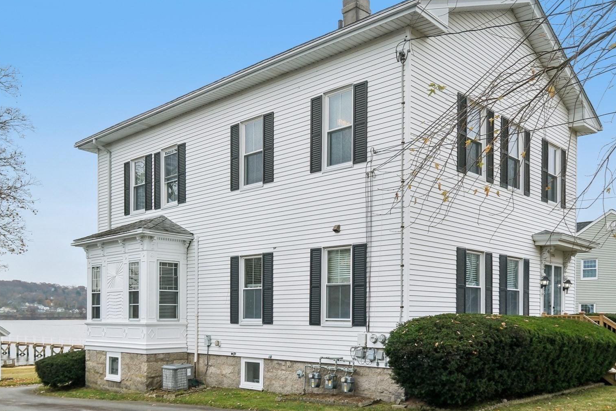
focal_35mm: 31
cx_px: 345
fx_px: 530
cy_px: 188
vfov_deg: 42.3
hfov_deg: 60.1
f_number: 5.6
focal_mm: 15.1
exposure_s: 1/480
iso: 320
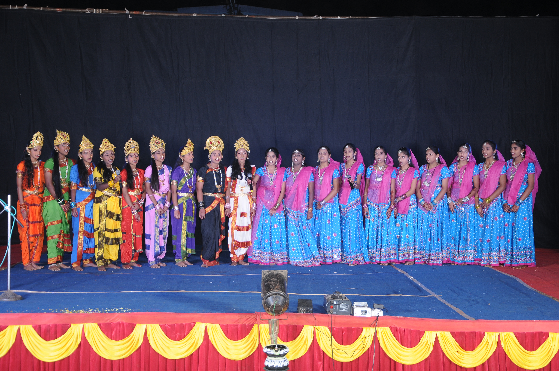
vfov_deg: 23.7
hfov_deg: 35.1
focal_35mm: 57
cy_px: 186
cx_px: 280
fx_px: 884
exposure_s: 1/125
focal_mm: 38
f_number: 4.5
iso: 250
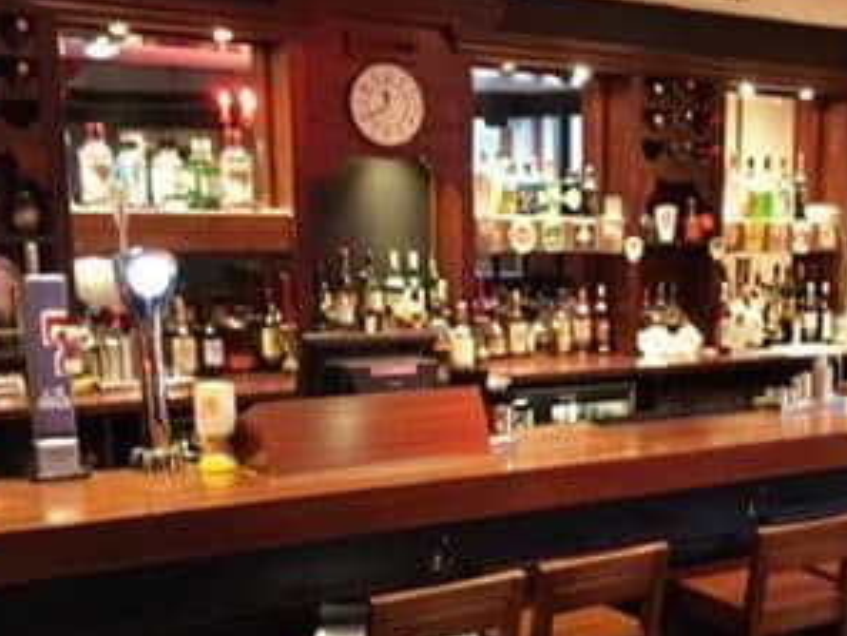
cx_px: 720
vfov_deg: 27.7
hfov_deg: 35.2
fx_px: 1273
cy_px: 465
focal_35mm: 52
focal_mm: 4.15
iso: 250
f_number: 2.2
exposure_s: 1/17
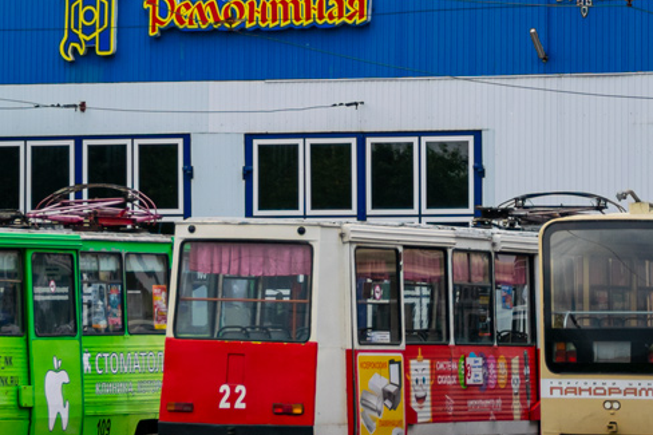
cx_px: 199
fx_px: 4043
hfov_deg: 9.2
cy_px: 64
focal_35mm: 223
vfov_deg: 6.1
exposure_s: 1/500
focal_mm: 50
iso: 200
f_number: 5
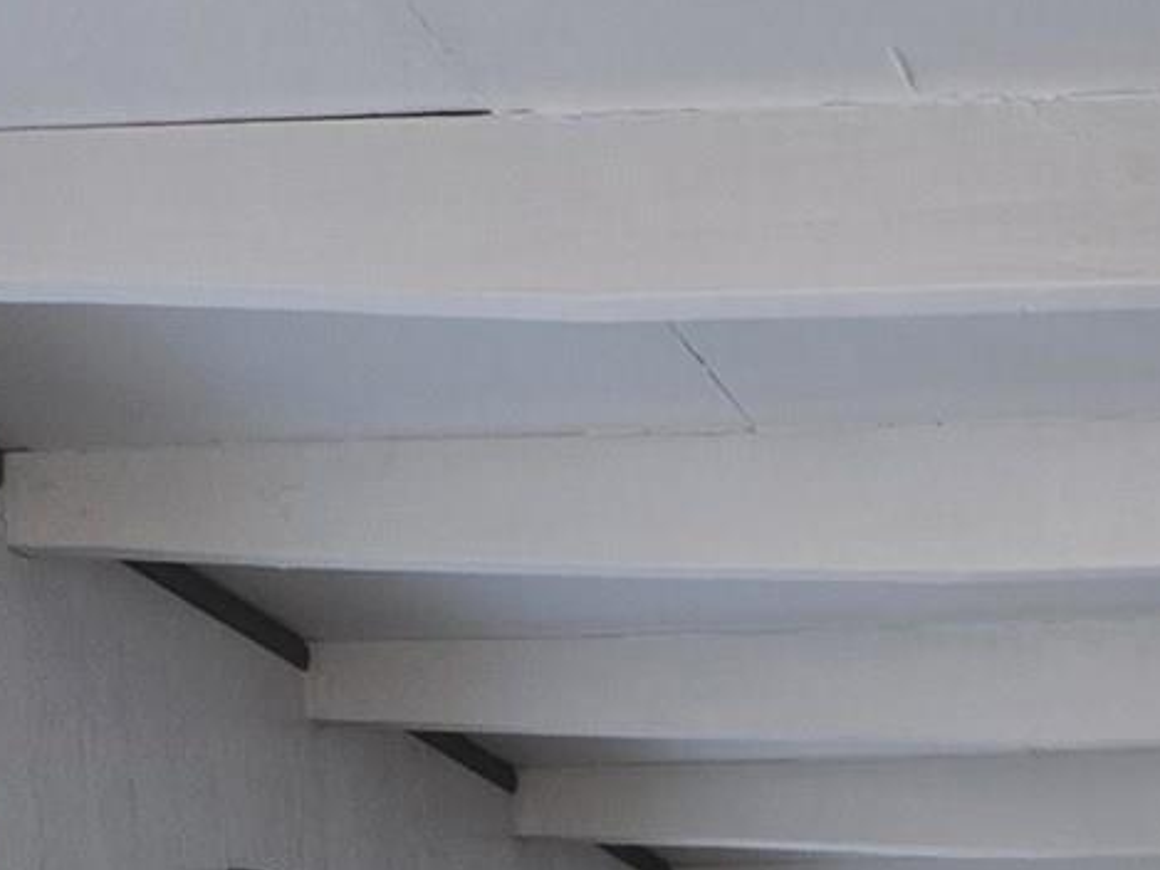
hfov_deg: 16.5
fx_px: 3788
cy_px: 2519
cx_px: 1472
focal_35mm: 113
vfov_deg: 10.1
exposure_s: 1/17
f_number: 1.8
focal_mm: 5.4
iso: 160
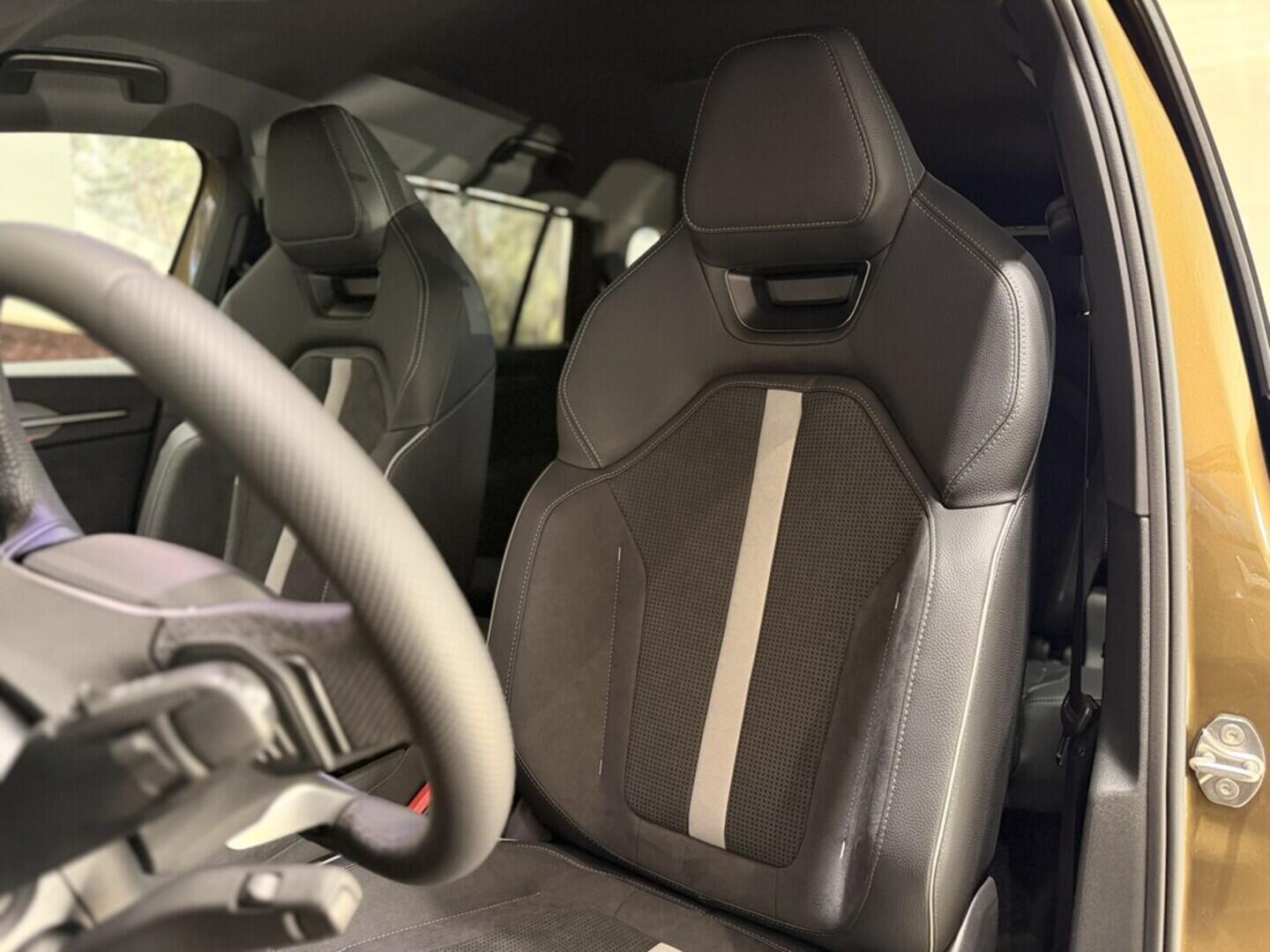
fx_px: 881
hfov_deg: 71.6
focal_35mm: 24
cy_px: 476
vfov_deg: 56.8
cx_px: 635
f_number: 1.78
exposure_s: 1/60
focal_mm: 6.76
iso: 320
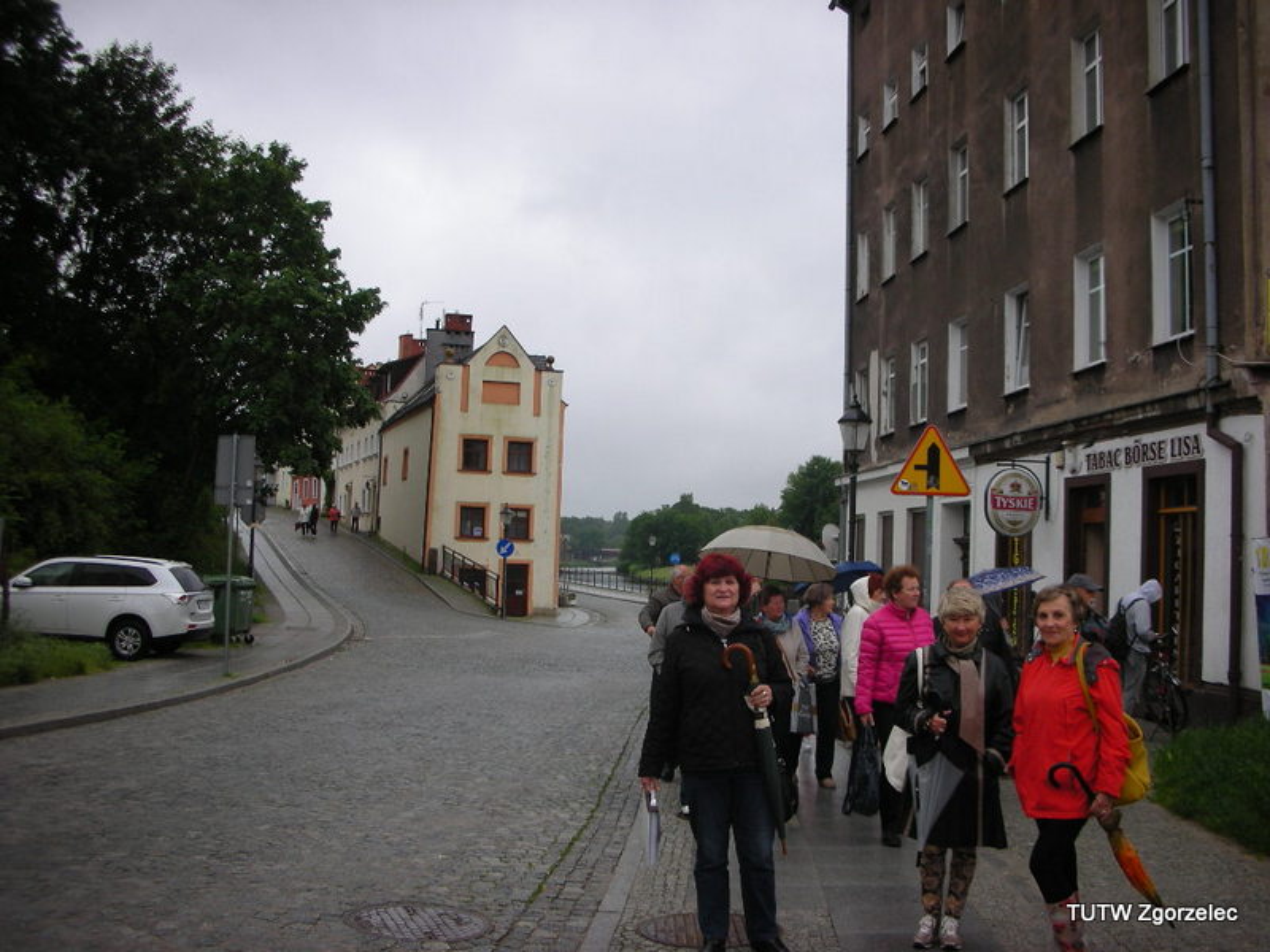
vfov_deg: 40.7
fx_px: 1284
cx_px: 635
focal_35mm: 35
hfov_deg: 52.6
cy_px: 476
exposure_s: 1/373
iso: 50
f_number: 3
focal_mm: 5.8
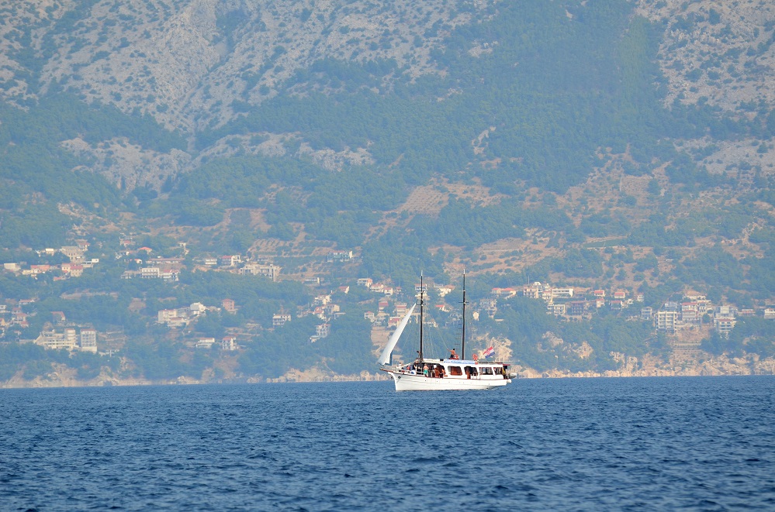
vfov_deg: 4.1
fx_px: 7087
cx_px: 388
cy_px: 256
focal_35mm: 330
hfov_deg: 6.3
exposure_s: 1/2000
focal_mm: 220
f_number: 5.6
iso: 400
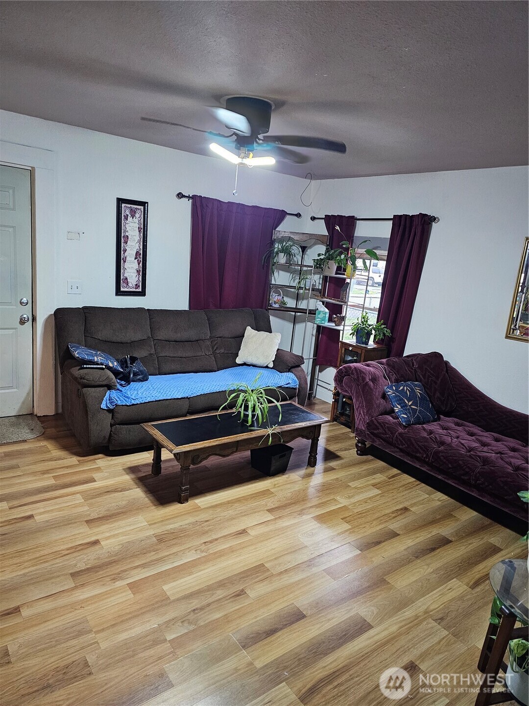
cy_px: 353
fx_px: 469
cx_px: 264
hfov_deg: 58.9
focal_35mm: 23
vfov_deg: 73.9
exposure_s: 1/60
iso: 800
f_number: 1.7
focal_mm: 6.3
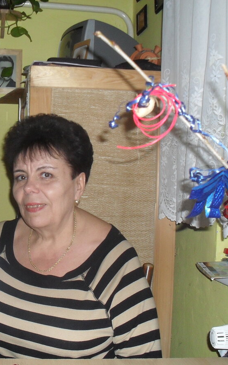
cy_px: 182
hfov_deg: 25.6
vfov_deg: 40.3
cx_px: 64
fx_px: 497
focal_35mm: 50
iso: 200
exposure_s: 1/45
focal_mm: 6.3
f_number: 3.2
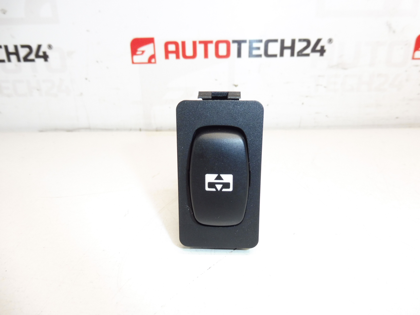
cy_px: 158
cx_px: 210
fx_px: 291
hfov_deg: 71.6
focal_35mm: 24
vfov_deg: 56.8
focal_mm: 4.3
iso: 200
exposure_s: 1/100
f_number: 3.5
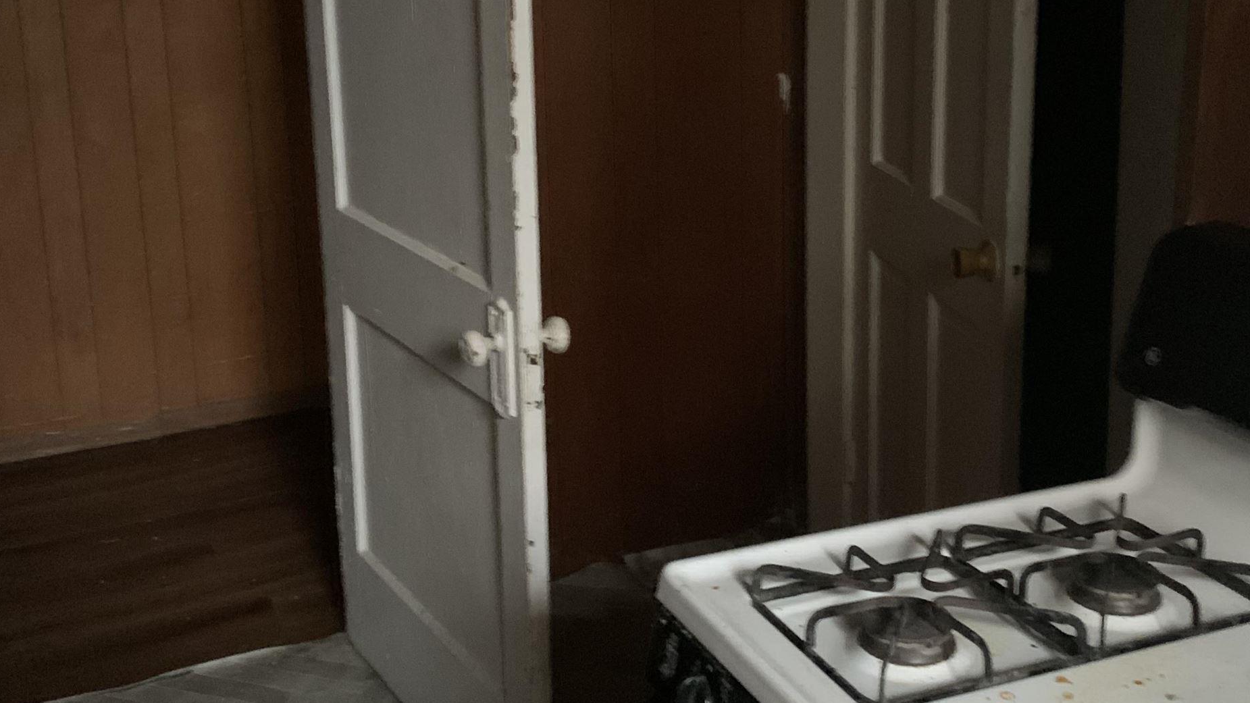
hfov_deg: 43.7
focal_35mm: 47
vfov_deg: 25.3
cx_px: 645
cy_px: 225
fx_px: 1558
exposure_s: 1/15
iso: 1600
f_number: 1.8
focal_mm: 4.25
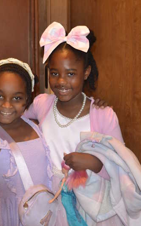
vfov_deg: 25.6
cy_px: 113
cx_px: 58
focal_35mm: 81
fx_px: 497
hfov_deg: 16.1
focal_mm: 35
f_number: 5
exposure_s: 1/60
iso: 3200
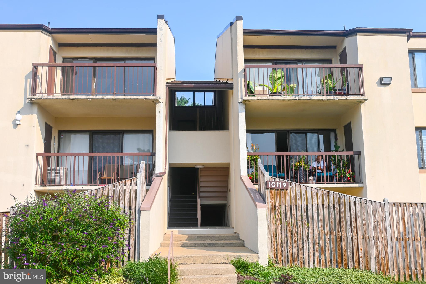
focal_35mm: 39
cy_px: 142
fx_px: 461
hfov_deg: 49.6
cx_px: 213
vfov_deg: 34.2
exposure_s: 1/250
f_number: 8
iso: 100
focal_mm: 26
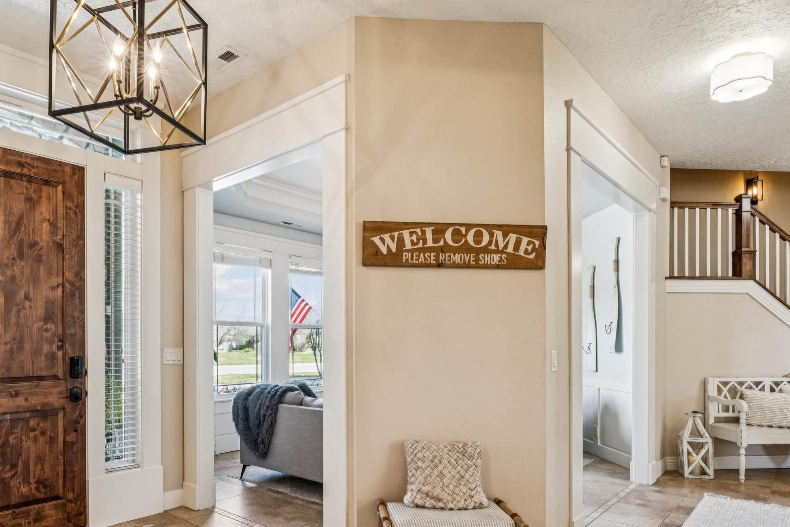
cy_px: 344
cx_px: 351
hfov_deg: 73.7
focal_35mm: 24
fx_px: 525
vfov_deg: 52.4
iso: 400
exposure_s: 1/6
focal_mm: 15.6
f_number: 13
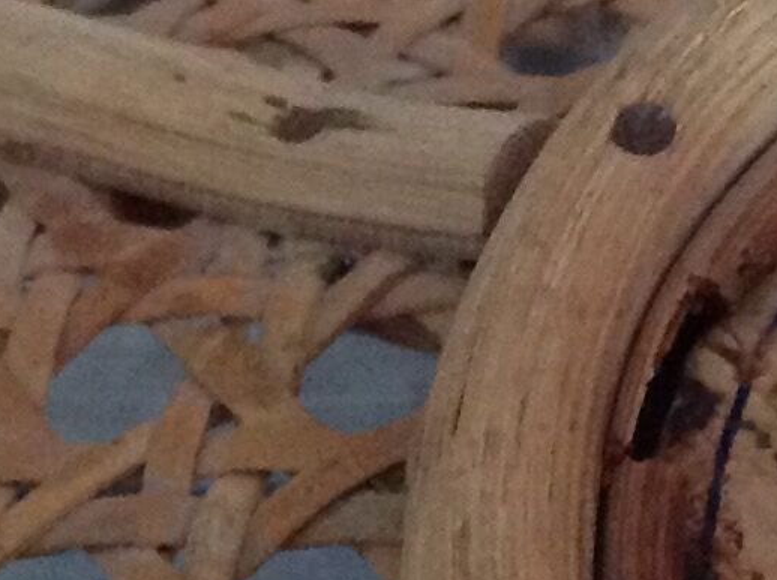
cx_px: 1024
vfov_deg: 8.4
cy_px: 586
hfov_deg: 11.0
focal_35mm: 175
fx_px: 3923
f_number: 2.4
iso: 500
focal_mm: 4.28
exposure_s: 1/15
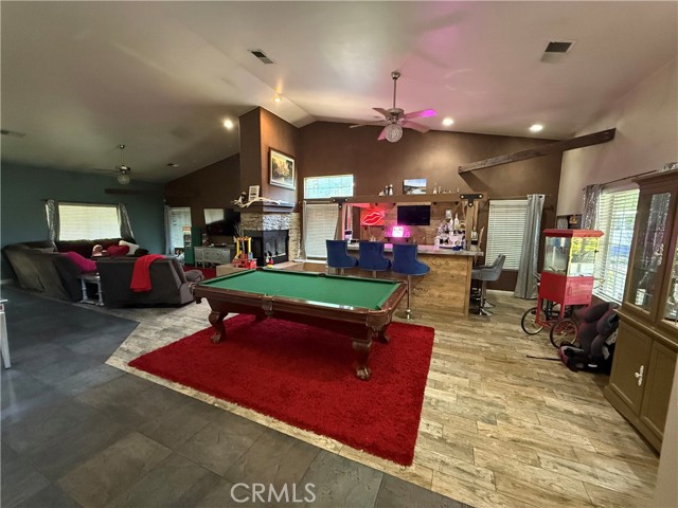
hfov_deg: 102.1
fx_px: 274
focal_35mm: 14
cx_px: 339
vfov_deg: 85.7
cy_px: 254
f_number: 2.2
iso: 1250
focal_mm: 2.22
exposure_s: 1/60
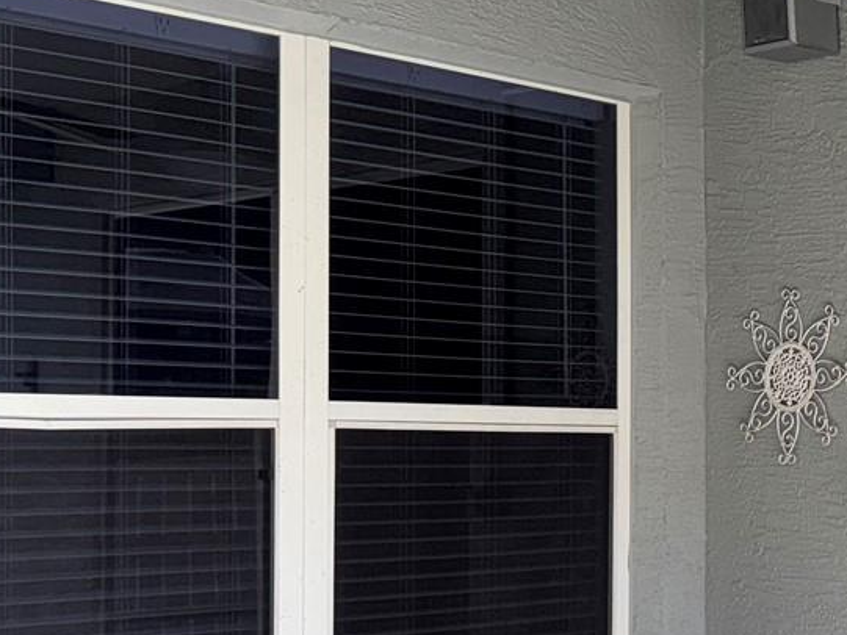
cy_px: 443
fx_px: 1738
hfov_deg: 23.5
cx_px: 1159
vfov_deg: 20.6
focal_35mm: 71
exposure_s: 1/321
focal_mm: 6.76
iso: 50
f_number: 1.78
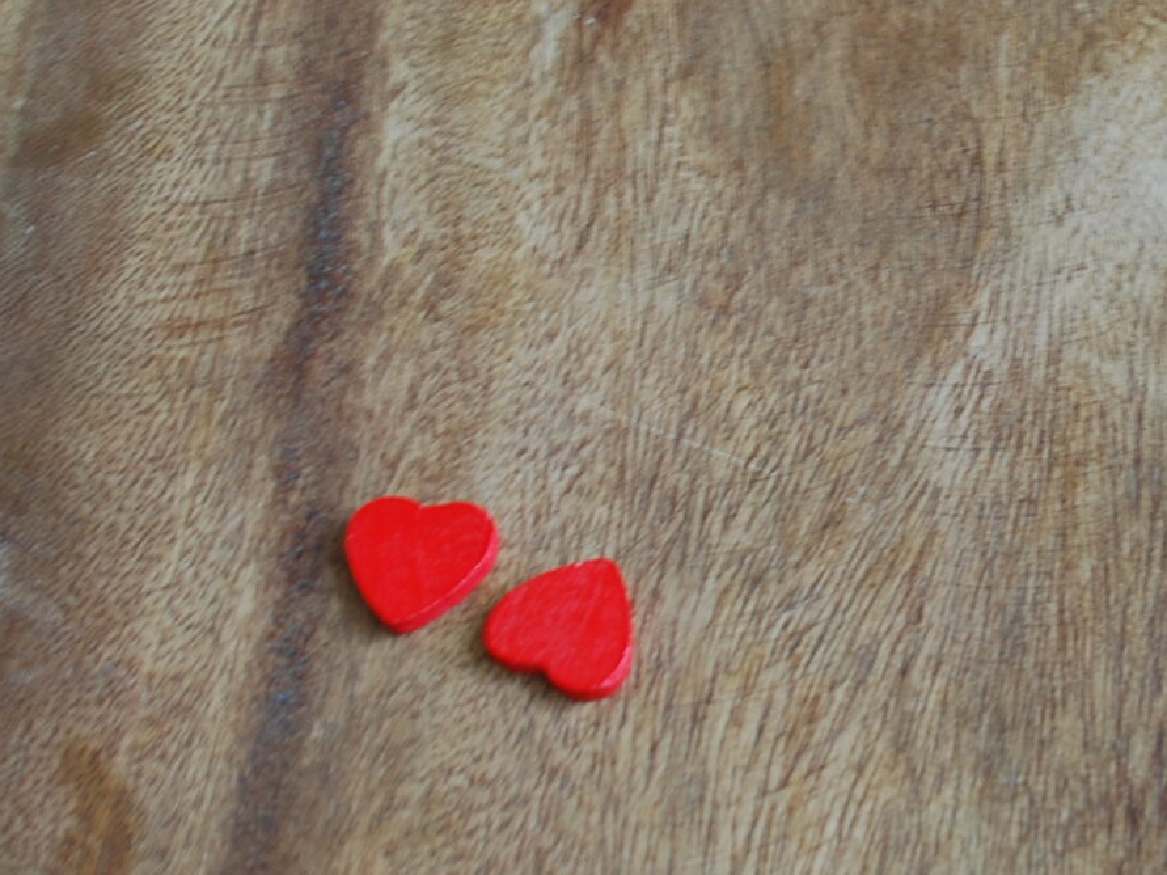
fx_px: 2798
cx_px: 1164
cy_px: 545
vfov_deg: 17.7
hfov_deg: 22.6
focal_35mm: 83
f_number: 3.8
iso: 100
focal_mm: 20
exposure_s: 1/25
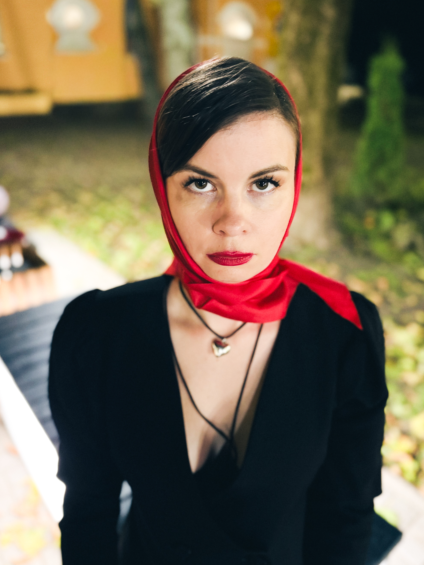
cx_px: 226
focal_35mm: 26
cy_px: 269
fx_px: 425
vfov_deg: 67.3
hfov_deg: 53.0
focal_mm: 6.76
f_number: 1.8
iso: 1250
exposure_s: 1/25
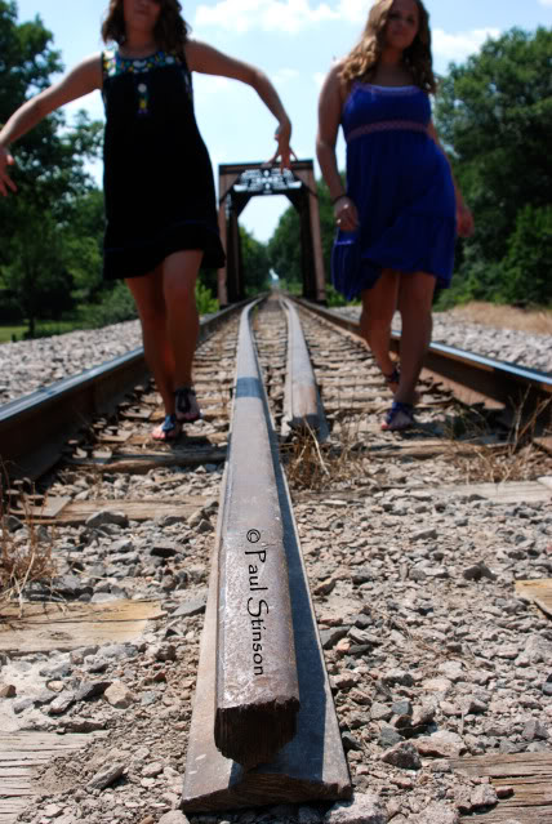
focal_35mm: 42
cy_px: 412
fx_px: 963
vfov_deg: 46.3
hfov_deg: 32.0
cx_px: 276
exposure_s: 1/200
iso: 100
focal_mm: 28
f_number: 8
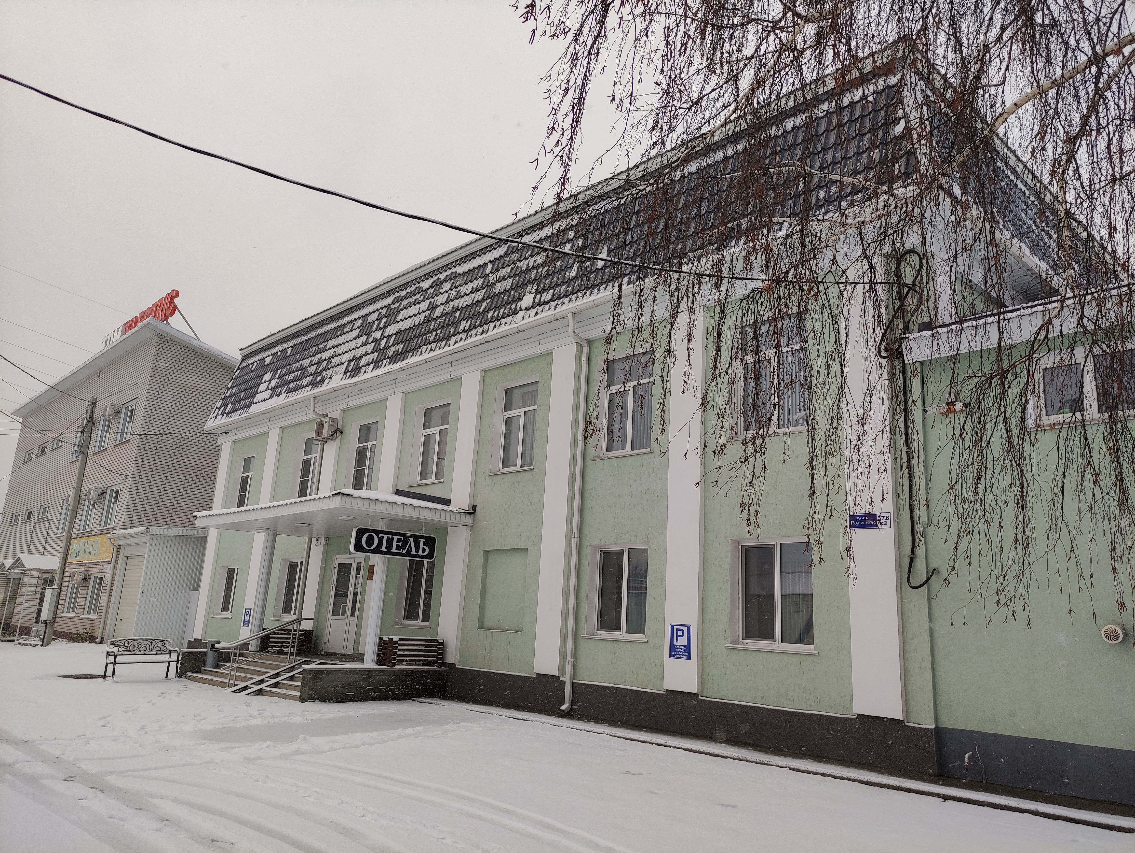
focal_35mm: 25
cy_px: 426
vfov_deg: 54.9
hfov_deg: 69.4
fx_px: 820
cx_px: 568
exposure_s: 1/290
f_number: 1.89
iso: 100
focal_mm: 5.43
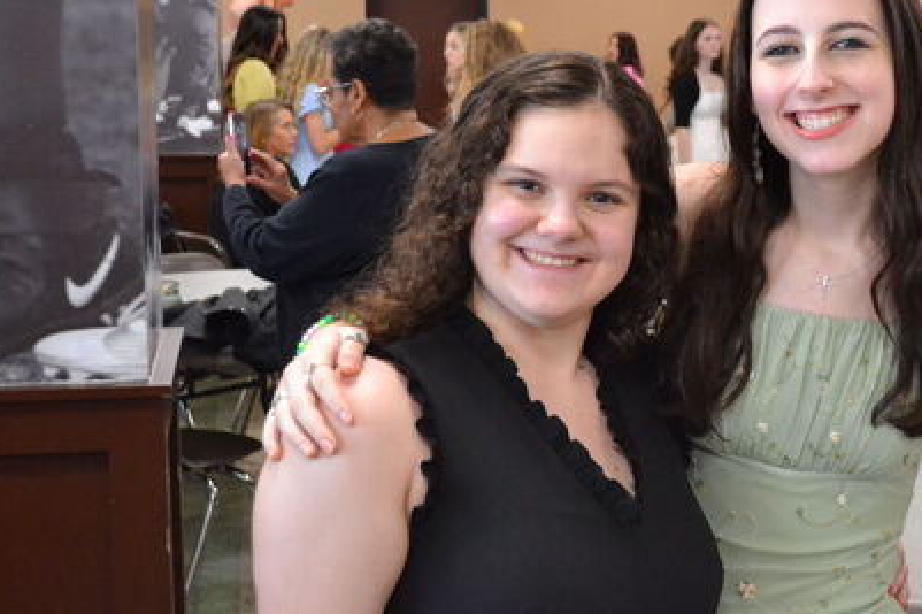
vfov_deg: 19.7
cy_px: 246
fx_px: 1766
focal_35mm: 69
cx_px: 693
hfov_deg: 28.8
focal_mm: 30
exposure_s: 1/160
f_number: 4.5
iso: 3200
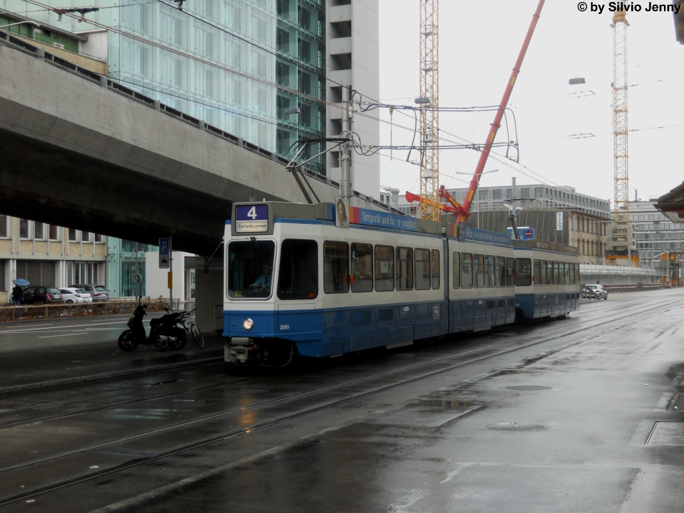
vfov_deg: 31.5
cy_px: 256
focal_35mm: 46
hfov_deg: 41.2
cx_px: 342
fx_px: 909
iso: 200
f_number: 3.4
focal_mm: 8.3
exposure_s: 1/250
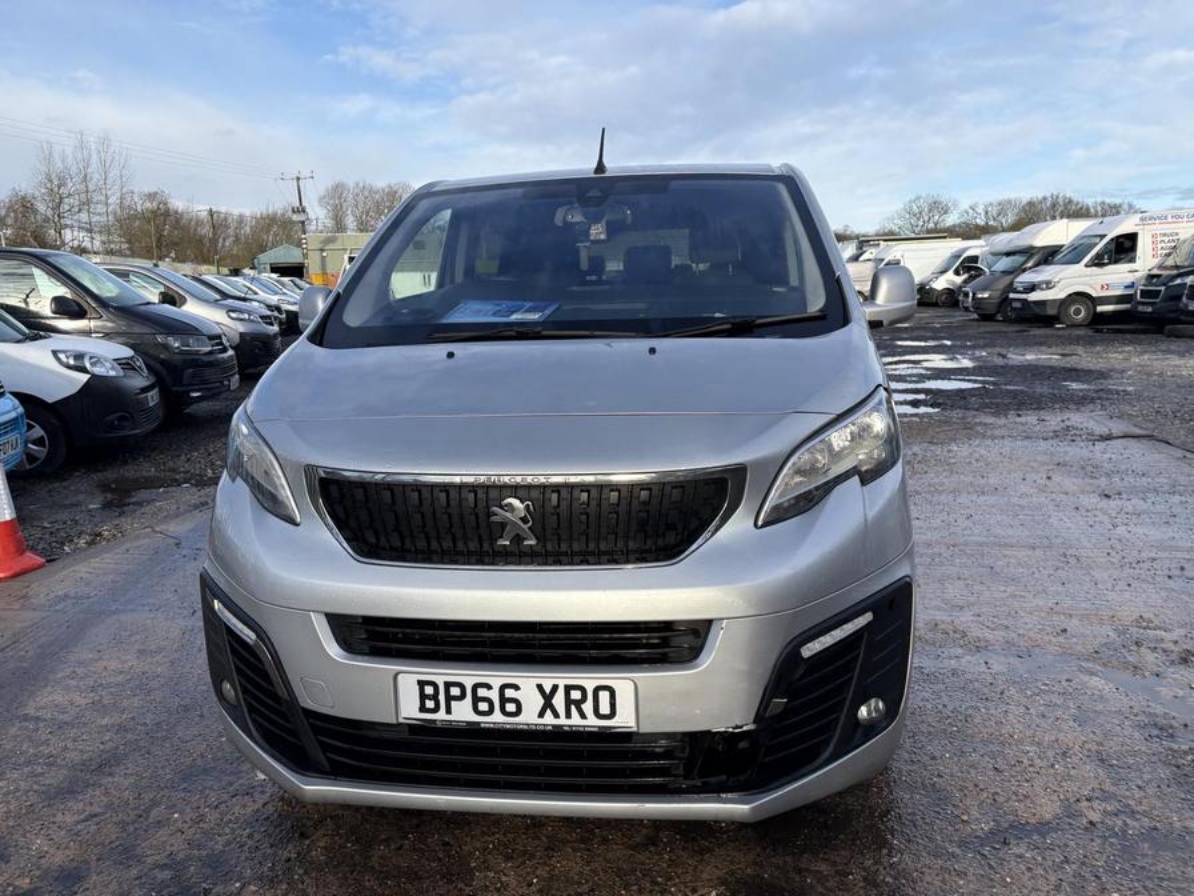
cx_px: 597
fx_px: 897
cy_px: 448
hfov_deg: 67.3
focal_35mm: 26
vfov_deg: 53.1
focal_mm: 5.96
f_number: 1.6
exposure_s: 1/1667
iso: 50
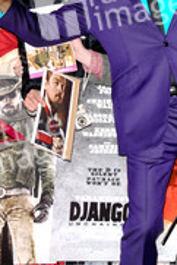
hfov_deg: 5.2
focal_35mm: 265
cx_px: 153
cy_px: 79
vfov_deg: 7.8
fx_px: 1950
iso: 320
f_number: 4
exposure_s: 1/200
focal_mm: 80
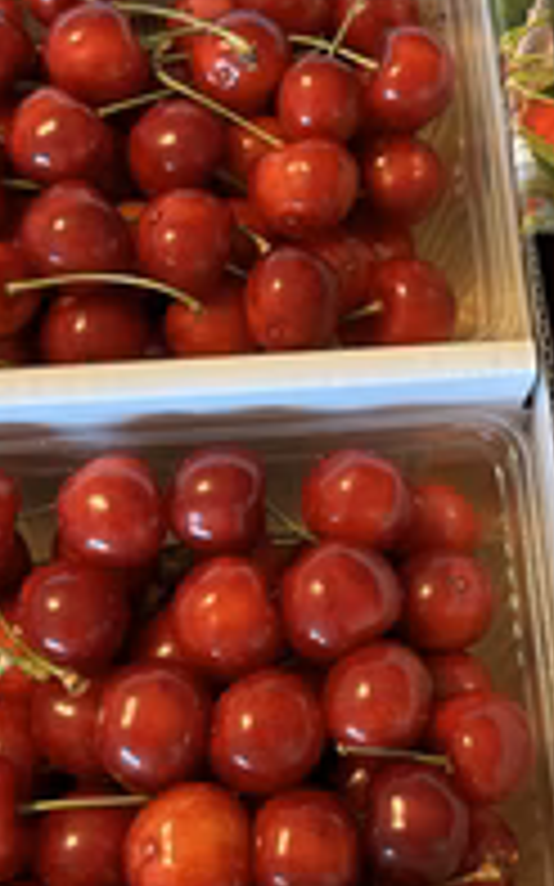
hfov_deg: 23.1
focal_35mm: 56
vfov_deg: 36.3
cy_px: 405
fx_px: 1354
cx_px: 329
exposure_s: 1/50
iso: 100
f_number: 1.5
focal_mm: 5.7
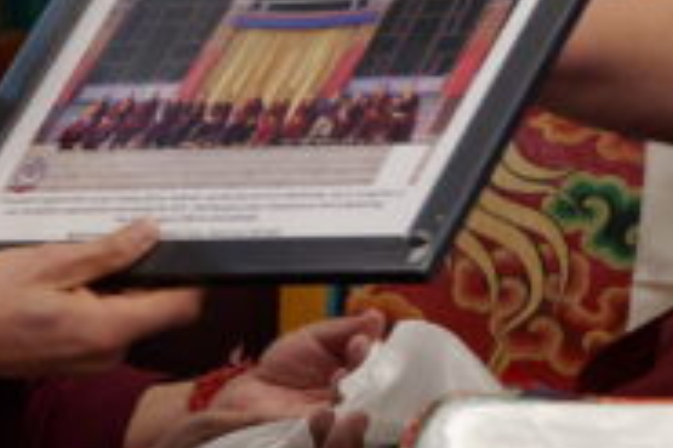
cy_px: 2
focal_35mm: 471
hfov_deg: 4.4
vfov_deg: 2.9
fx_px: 8797
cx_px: 655
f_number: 4
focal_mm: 85
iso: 3200
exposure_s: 1/160
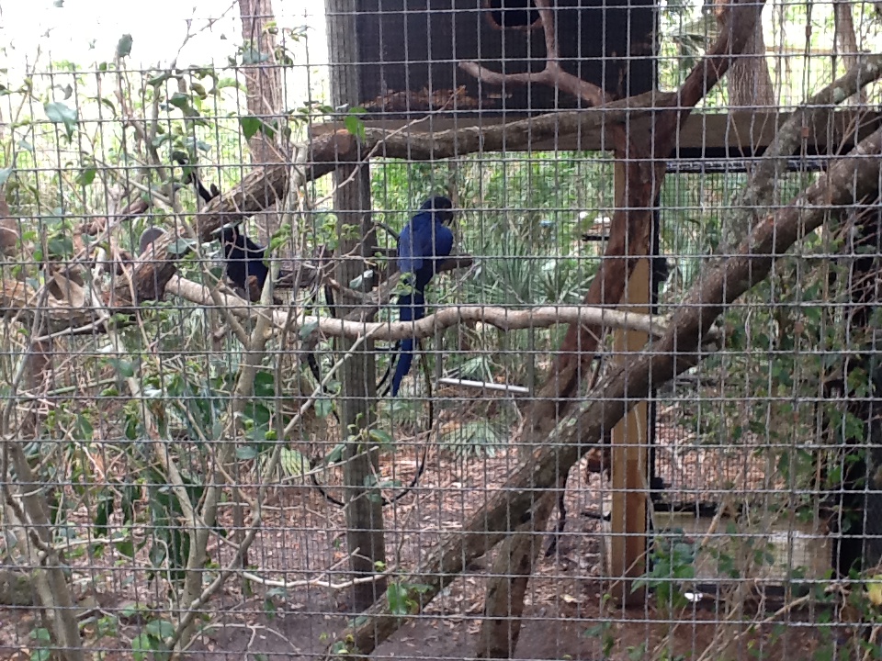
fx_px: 815
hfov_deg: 56.8
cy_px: 330
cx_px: 441
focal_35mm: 32
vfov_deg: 44.2
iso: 80
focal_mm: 2.03
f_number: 2.4
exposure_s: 1/60
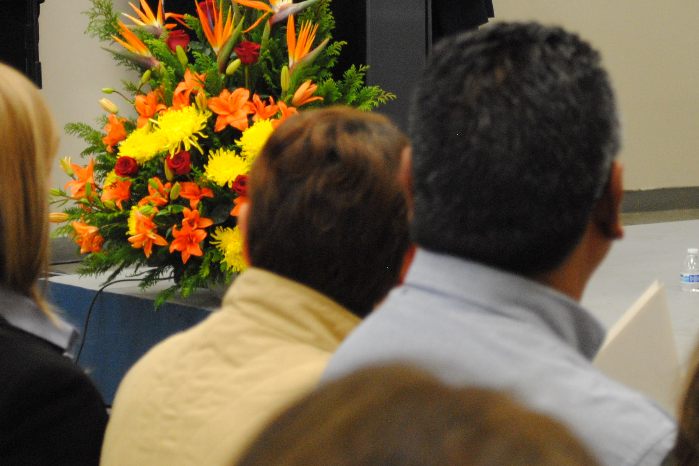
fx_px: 3614
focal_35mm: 186
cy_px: -17
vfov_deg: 7.3
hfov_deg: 11.0
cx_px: 409
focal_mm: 55
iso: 800
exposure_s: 1/10
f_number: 5.6
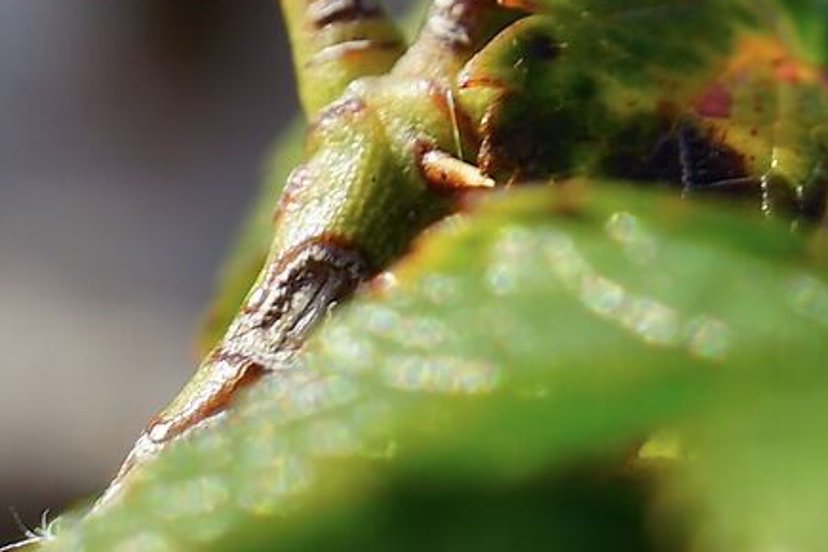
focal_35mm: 193
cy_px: -818
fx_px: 4439
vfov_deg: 6.7
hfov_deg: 10.7
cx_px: 483
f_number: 7.1
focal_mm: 35
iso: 100
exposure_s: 1/100
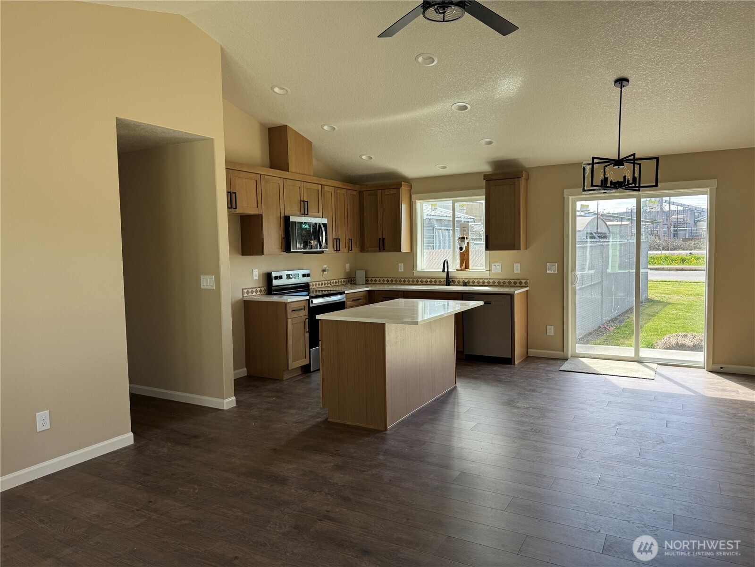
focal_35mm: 24
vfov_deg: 56.8
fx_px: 523
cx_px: 378
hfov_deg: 71.6
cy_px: 284
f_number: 1.78
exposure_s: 1/341
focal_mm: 6.76
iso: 80
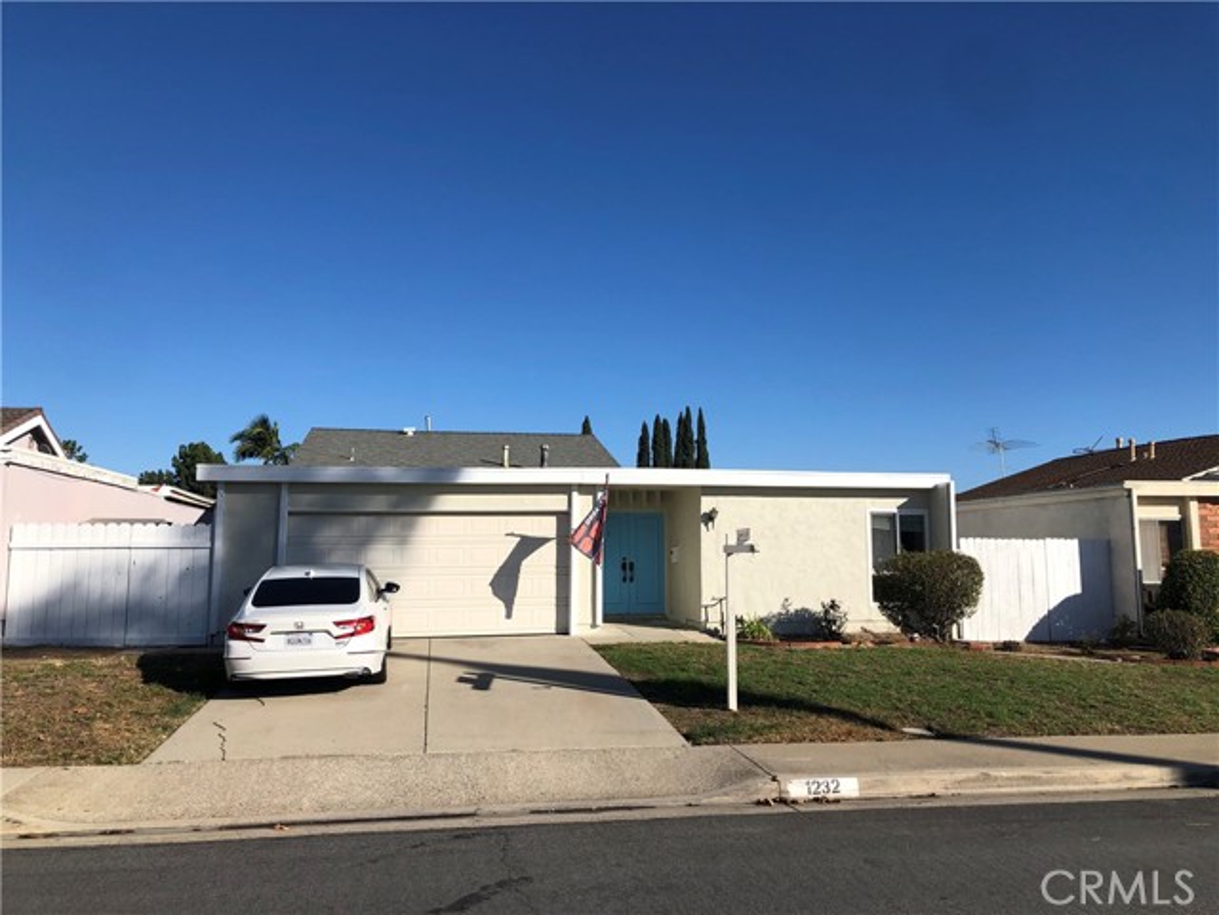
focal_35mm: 28
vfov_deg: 49.7
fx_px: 986
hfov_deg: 63.4
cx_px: 610
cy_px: 458
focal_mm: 3.99
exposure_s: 1/3247
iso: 25
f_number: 1.8
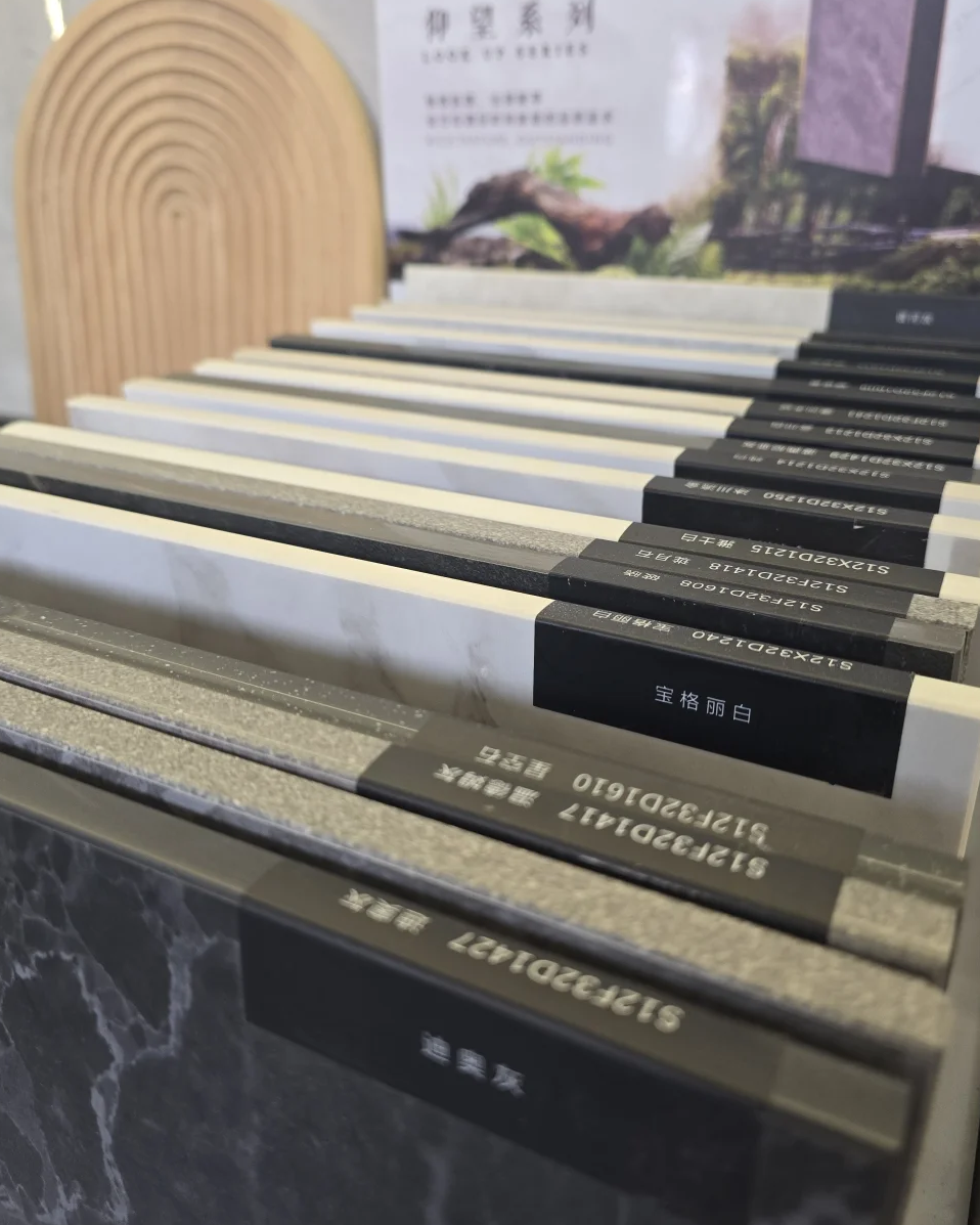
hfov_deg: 53.2
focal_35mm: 27
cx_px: 489
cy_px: 577
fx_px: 979
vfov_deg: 64.0
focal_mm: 6.3
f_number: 1.7
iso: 200
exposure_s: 1/100
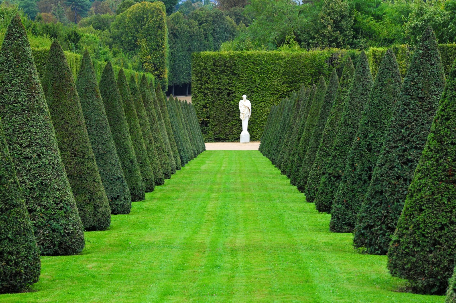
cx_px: 228
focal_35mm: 142
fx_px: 1803
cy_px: 152
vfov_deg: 9.6
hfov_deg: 14.4
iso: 200
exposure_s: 1/60
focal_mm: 95
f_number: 14
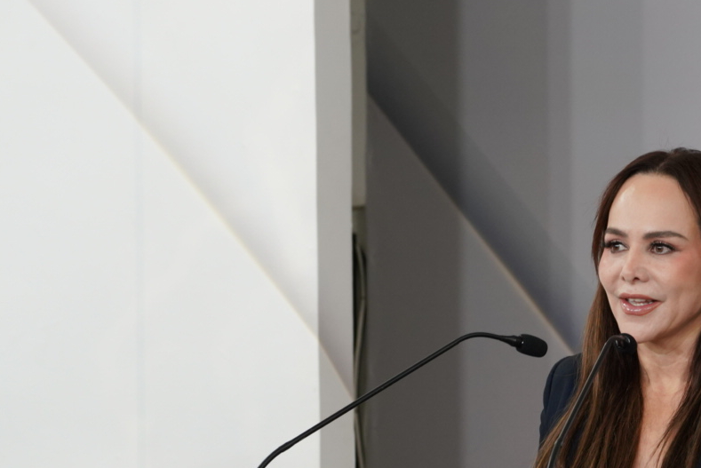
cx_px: 655
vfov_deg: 6.4
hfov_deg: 9.5
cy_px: 454
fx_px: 4189
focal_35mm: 215
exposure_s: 1/125
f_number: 3.5
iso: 640
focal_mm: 70
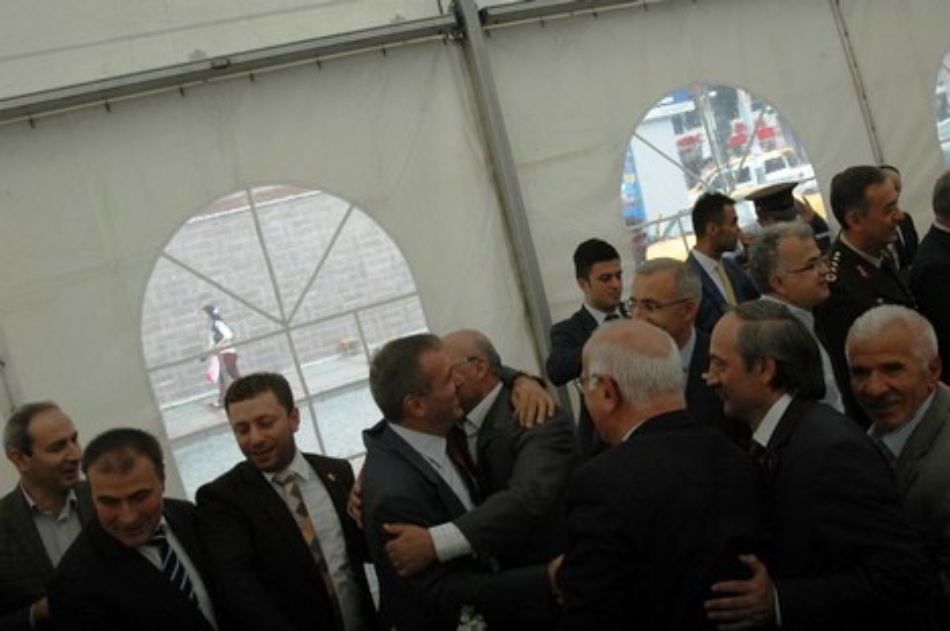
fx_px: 949
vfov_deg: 36.8
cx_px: 475
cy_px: 316
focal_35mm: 36
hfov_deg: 53.2
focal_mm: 24
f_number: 7.1
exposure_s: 1/200
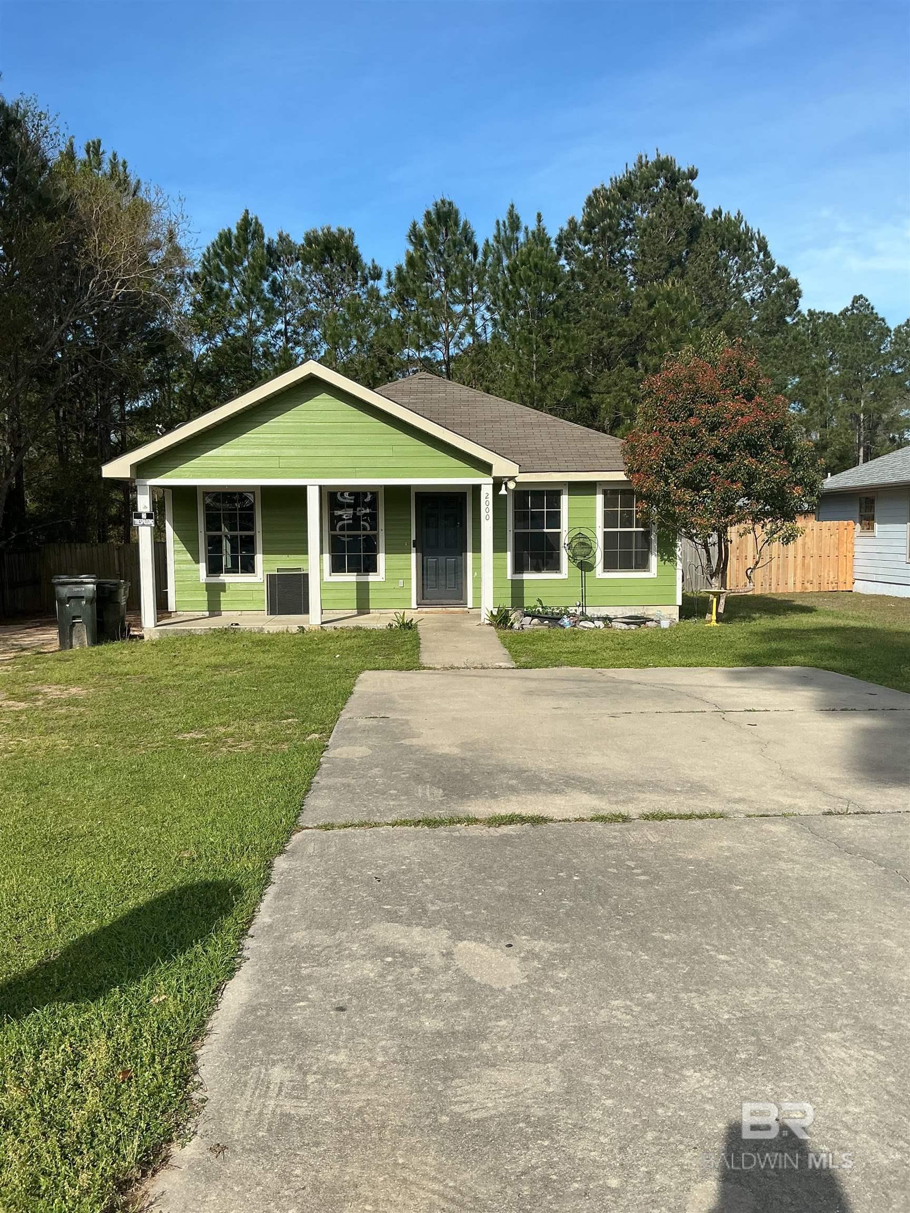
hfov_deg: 48.2
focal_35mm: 29
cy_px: 606
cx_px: 455
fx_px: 1016
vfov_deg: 61.7
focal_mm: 3
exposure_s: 1/1786
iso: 25
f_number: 1.8
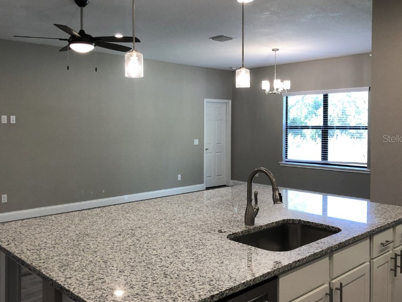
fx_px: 395
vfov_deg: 41.7
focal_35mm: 34
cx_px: 184
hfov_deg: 53.9
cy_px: 138
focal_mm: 4
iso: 25
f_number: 1.8
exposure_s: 1/30
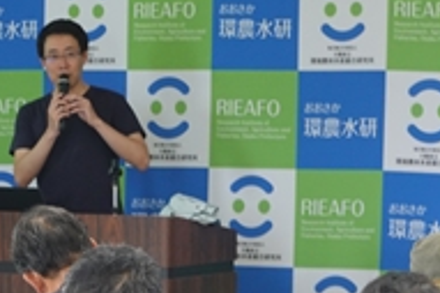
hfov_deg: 7.1
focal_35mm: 291
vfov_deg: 4.7
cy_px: 175
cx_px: 88
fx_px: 3554
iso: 800
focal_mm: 50.65
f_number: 4.5
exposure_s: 1/40
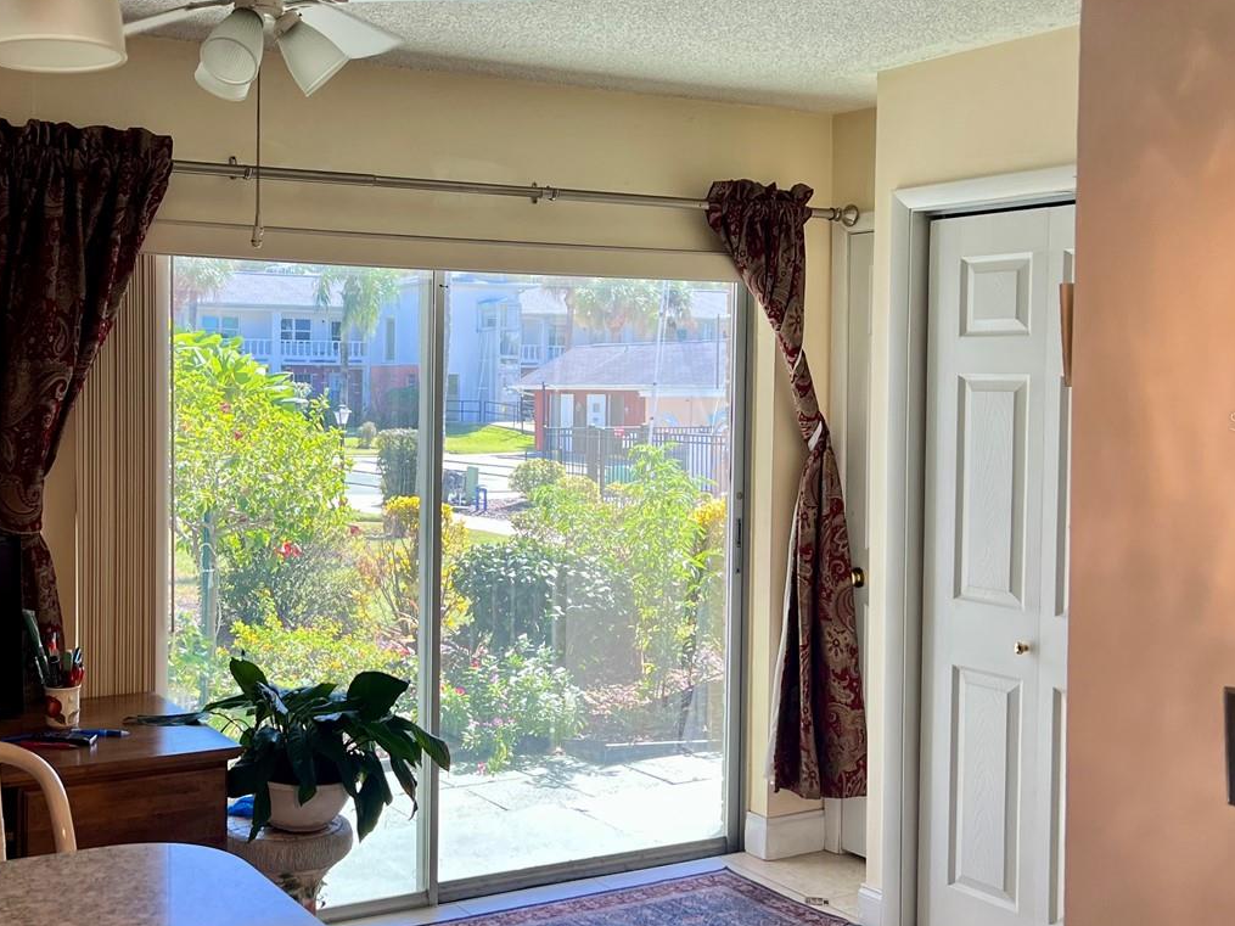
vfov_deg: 35.1
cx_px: 371
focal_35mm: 41
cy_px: 421
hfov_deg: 44.8
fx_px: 1463
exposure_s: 1/120
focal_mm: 5.7
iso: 50
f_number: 1.5
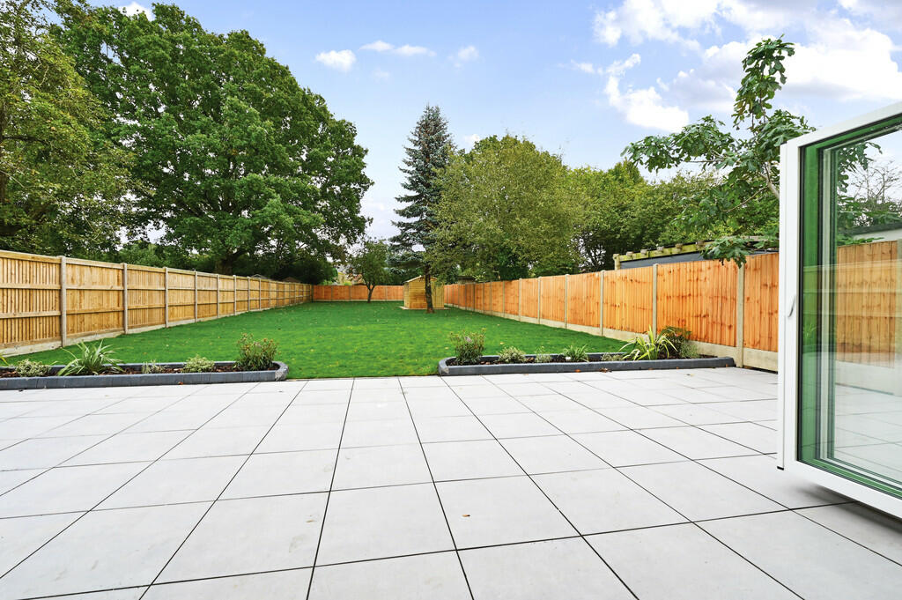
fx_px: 350
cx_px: 451
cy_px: 300
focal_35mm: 14
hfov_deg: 104.3
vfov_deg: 81.1
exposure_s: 1/80
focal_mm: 14
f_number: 7.1
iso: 400
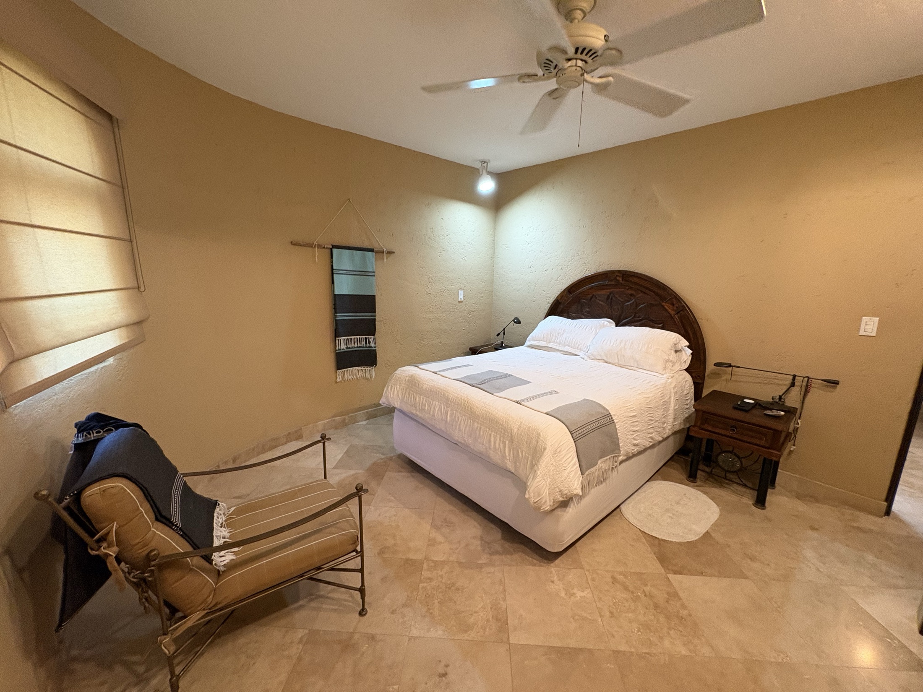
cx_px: 462
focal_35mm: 14
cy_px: 346
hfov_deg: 102.1
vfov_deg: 85.7
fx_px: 373
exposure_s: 1/60
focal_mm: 2.22
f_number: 2.2
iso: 320
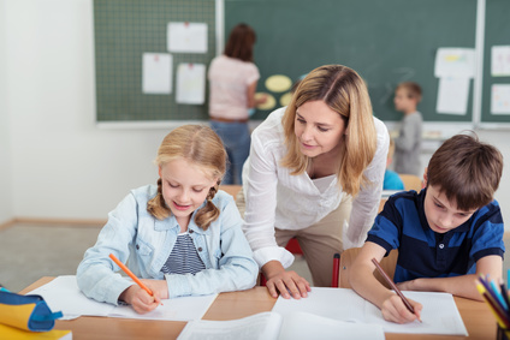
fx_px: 709
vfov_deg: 27.0
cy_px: 170
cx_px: 255
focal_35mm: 50
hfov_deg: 39.6
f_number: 2.2
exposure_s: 1/200
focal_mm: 50
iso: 64
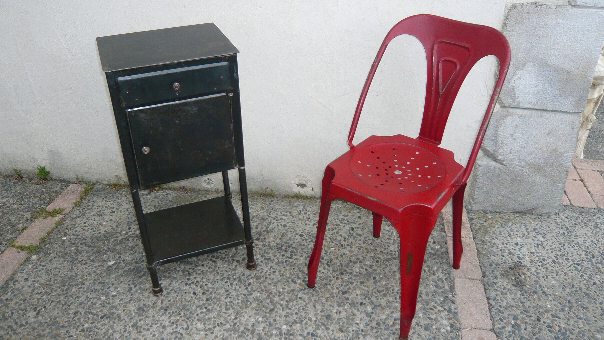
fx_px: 496
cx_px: 305
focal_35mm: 31
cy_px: 150
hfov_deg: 62.6
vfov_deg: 37.7
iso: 100
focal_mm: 4.6
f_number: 2.8
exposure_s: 1/250
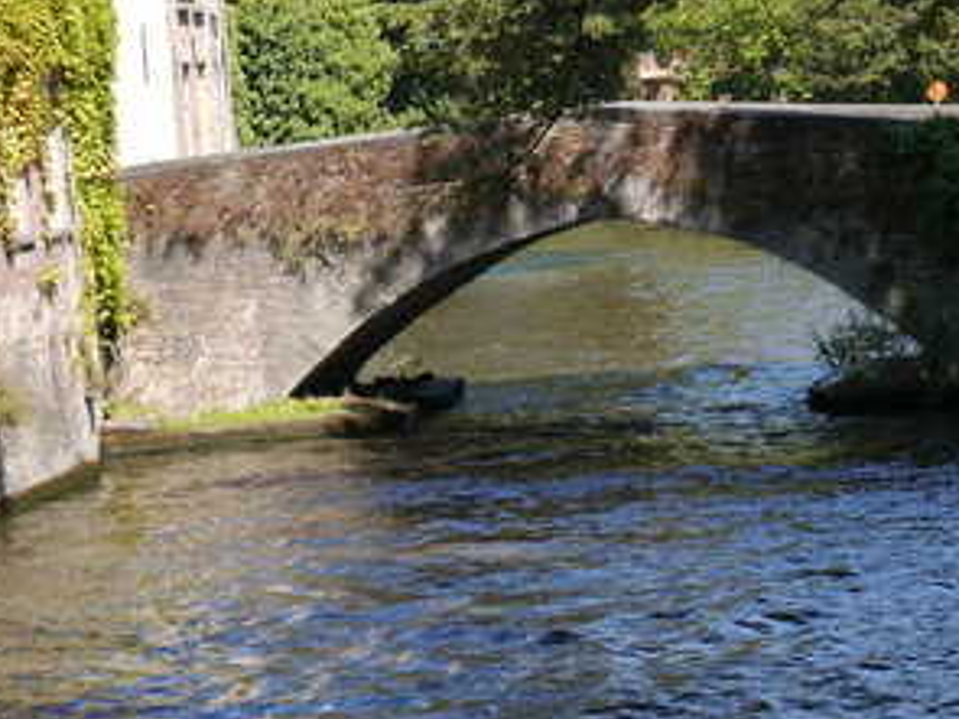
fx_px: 4237
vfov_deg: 9.7
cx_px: 468
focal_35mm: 153
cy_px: 220
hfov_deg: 12.9
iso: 160
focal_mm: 49
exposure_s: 1/320
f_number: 5.6
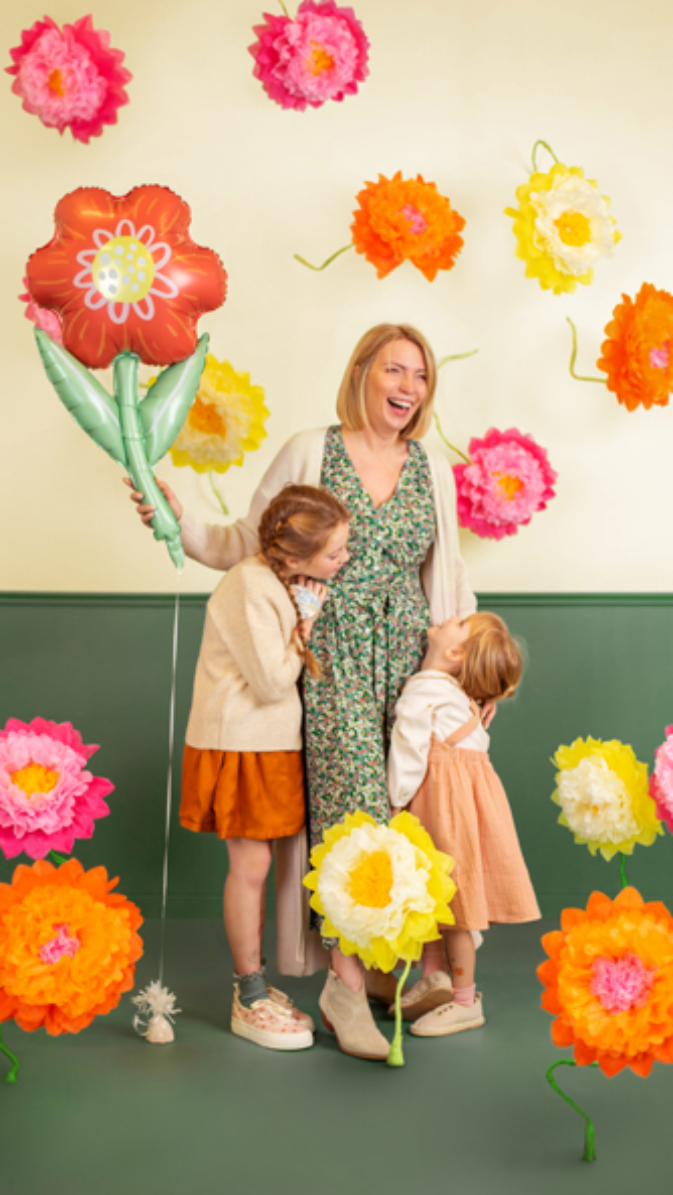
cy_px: 592
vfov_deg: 39.2
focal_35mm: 53
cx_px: 328
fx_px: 1680
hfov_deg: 22.7
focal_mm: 50
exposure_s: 1/50
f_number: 2
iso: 100
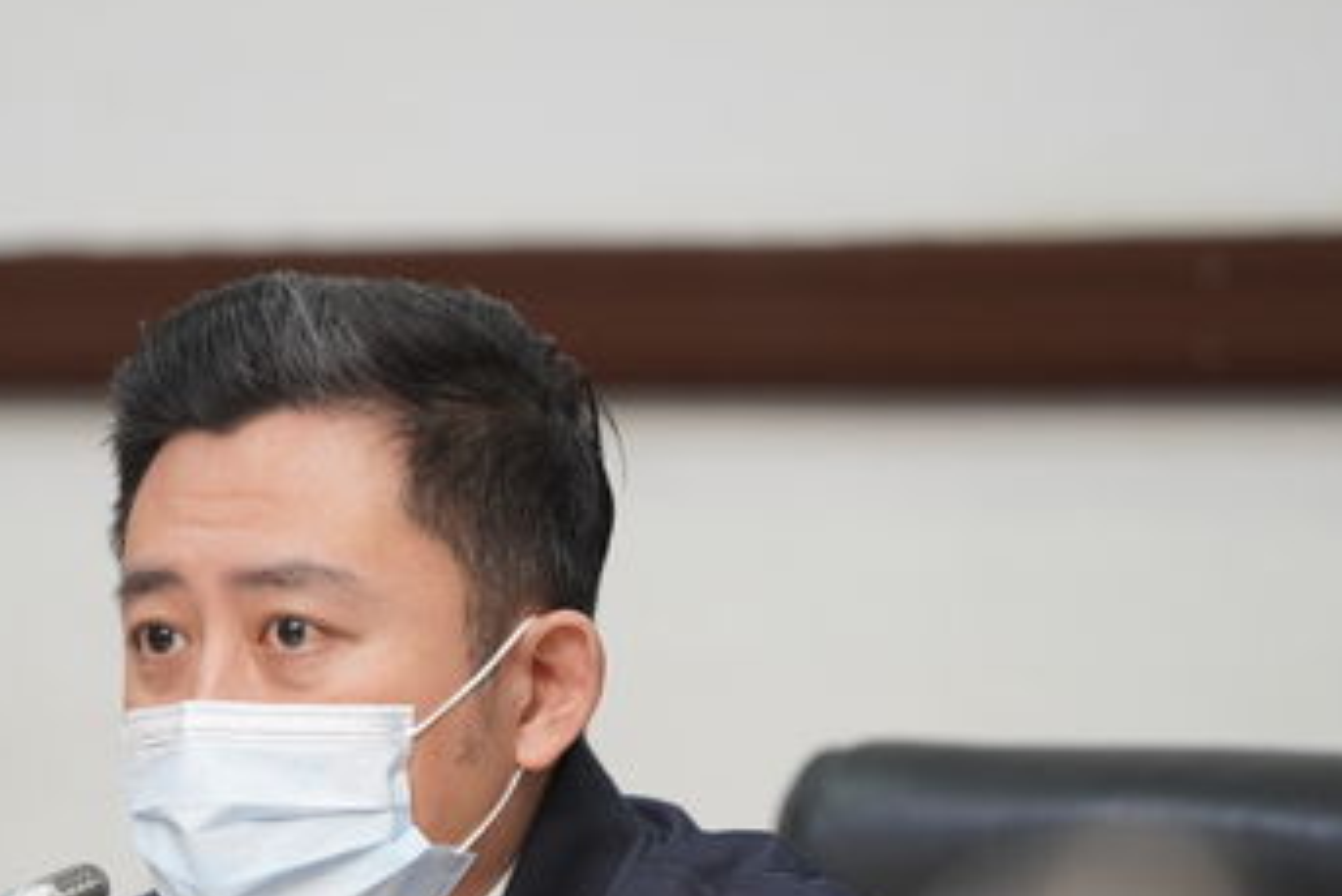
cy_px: 759
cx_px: 372
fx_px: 11672
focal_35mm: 313
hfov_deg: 6.6
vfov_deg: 4.4
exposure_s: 1/125
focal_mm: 179
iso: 1250
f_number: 3.5
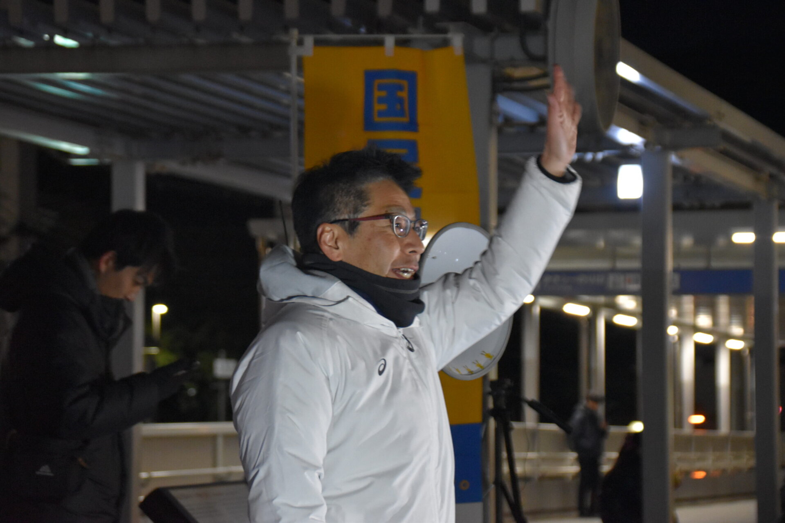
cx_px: 392
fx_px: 3205
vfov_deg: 9.3
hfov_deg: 14.0
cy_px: 262
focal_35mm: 147
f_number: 5.6
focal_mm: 98
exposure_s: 1/60
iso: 4000
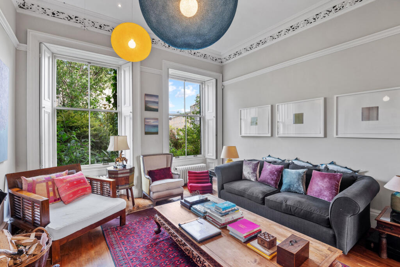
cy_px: 134
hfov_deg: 96.7
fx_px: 178
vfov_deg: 73.8
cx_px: 200
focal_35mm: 16
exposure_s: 1/3
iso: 250
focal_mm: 16
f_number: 9
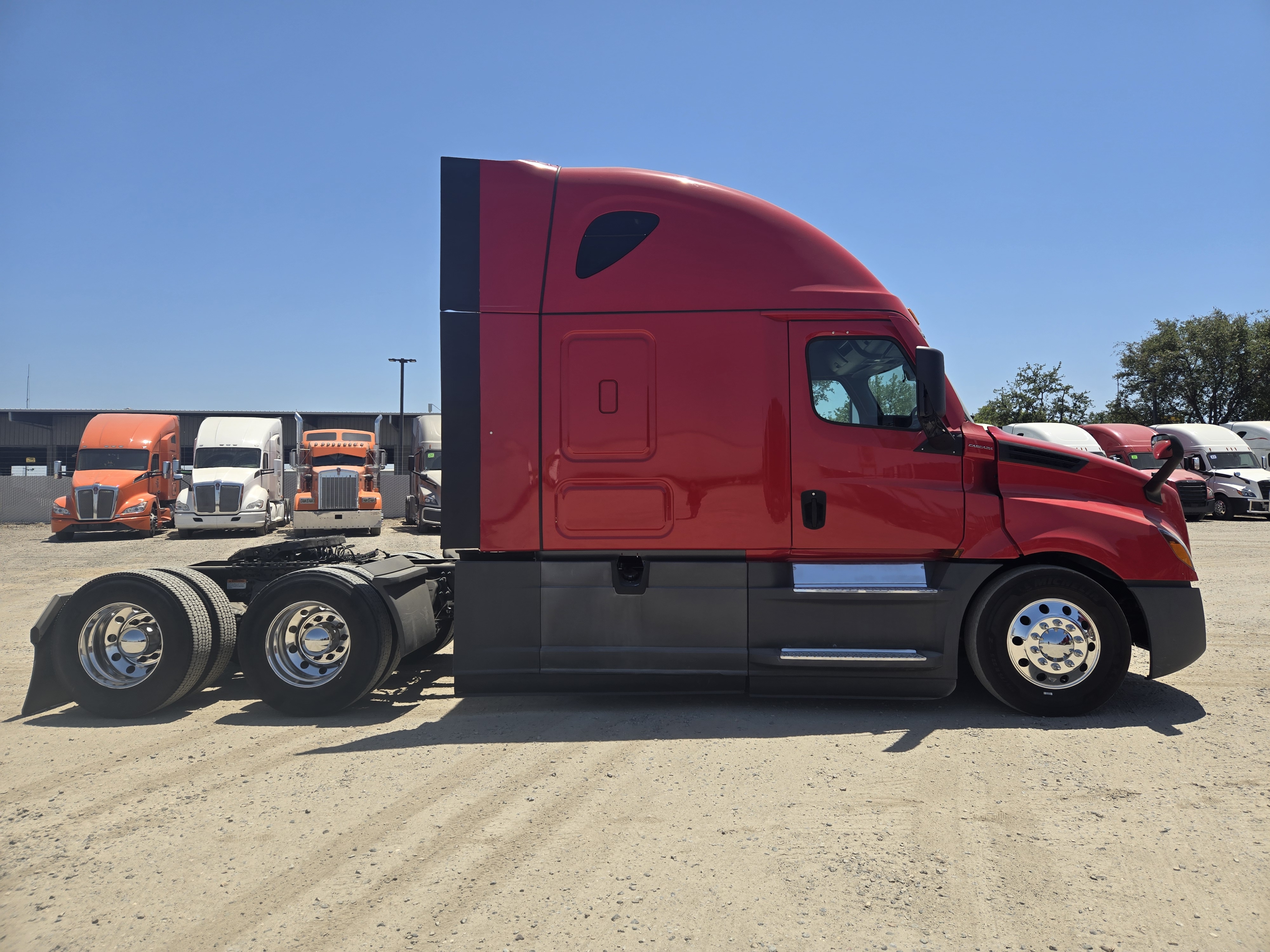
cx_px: 635
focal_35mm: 23
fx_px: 844
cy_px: 476
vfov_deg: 58.9
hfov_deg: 73.9
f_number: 1.8
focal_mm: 5.4
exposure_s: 1/2175
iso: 25
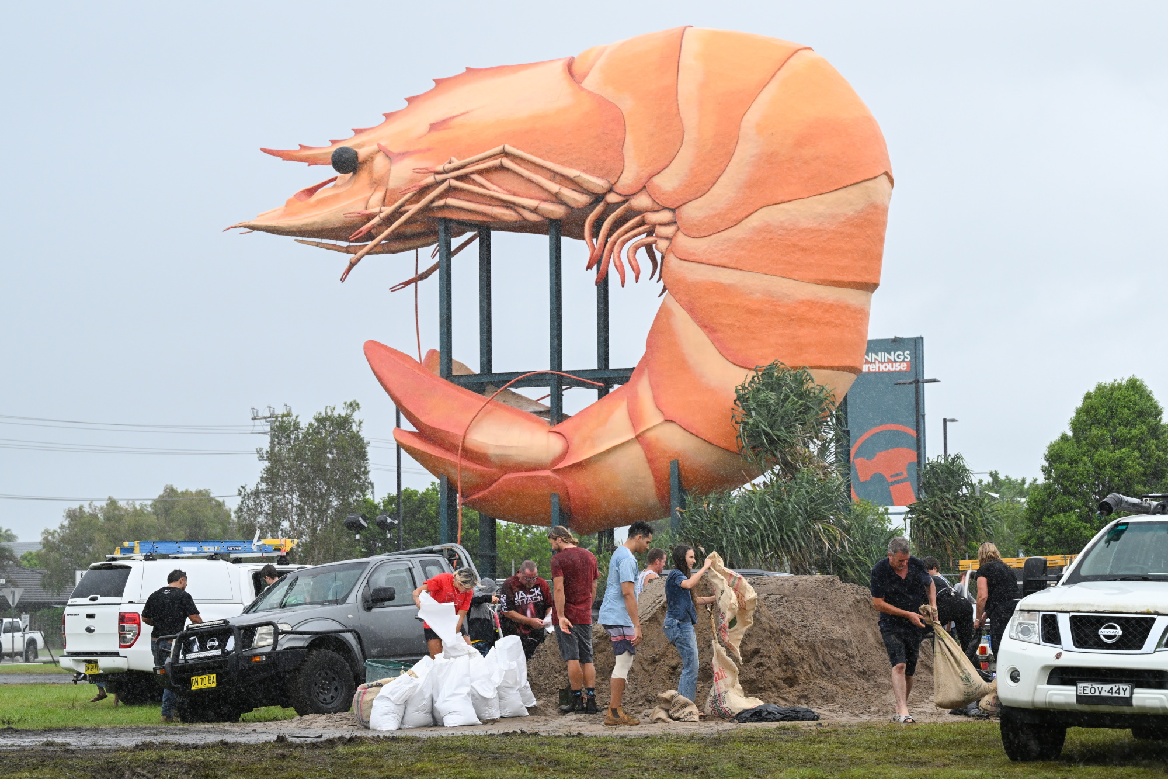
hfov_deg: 19.5
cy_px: 390
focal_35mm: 105
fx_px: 3406
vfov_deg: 13.0
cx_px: 584
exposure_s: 1/1000
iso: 800
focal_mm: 105
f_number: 7.1
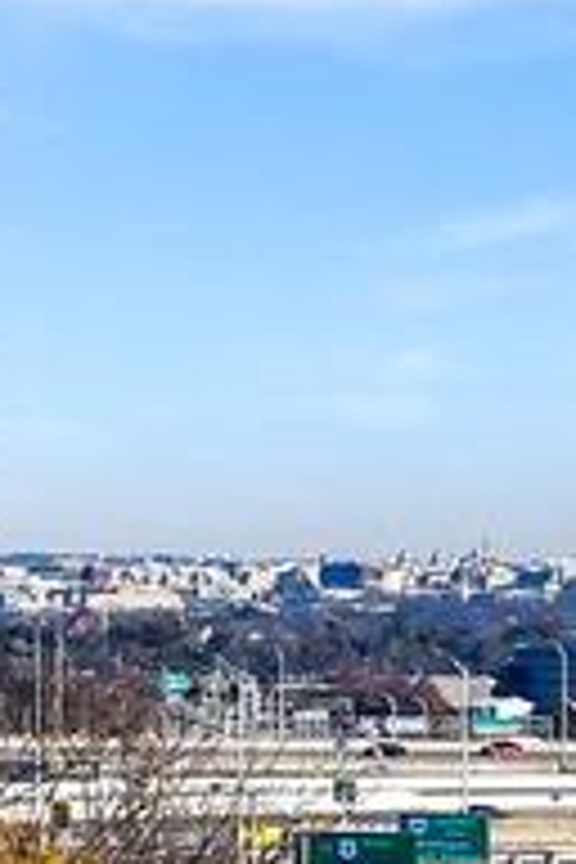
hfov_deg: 9.3
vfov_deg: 15.0
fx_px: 3240
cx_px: -675
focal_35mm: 135
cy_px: 801
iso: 100
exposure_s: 1/320
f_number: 9
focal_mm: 12
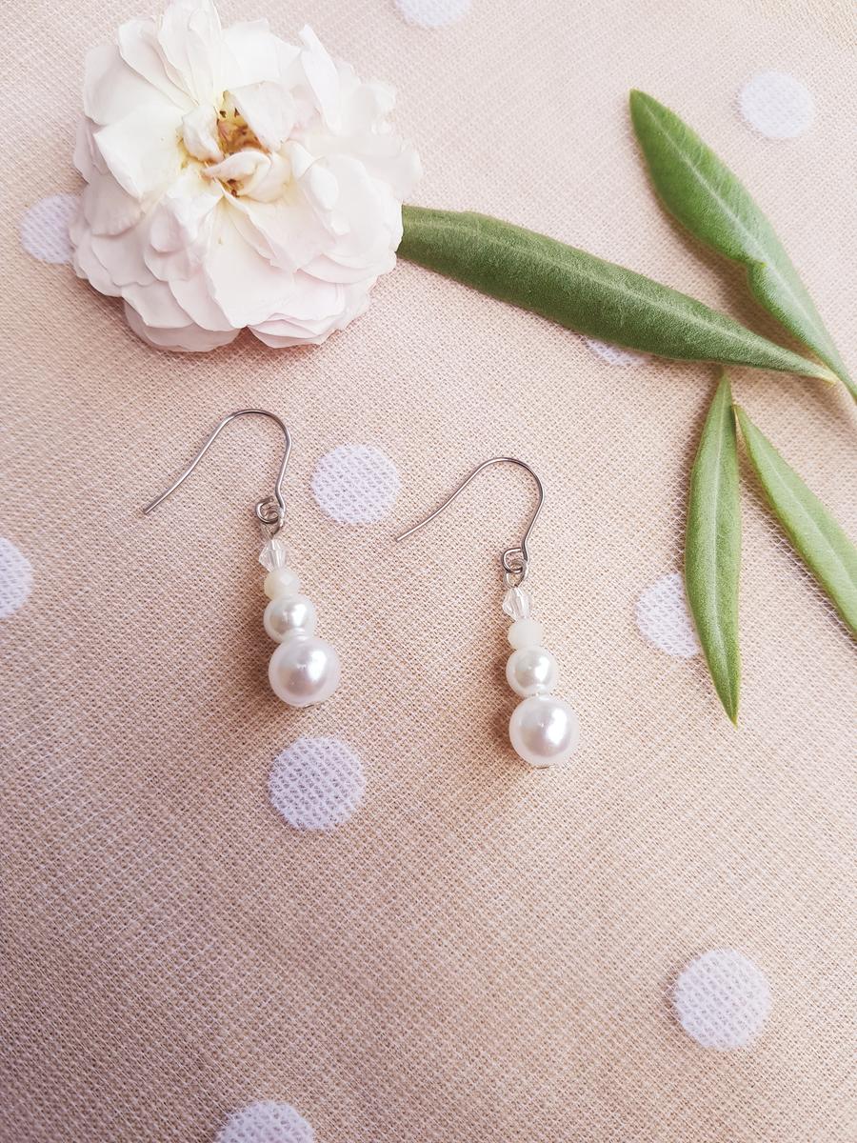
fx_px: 858
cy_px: 572
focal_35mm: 26
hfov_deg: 53.1
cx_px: 428
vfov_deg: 67.3
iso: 40
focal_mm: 4.2
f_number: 1.7
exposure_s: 1/475
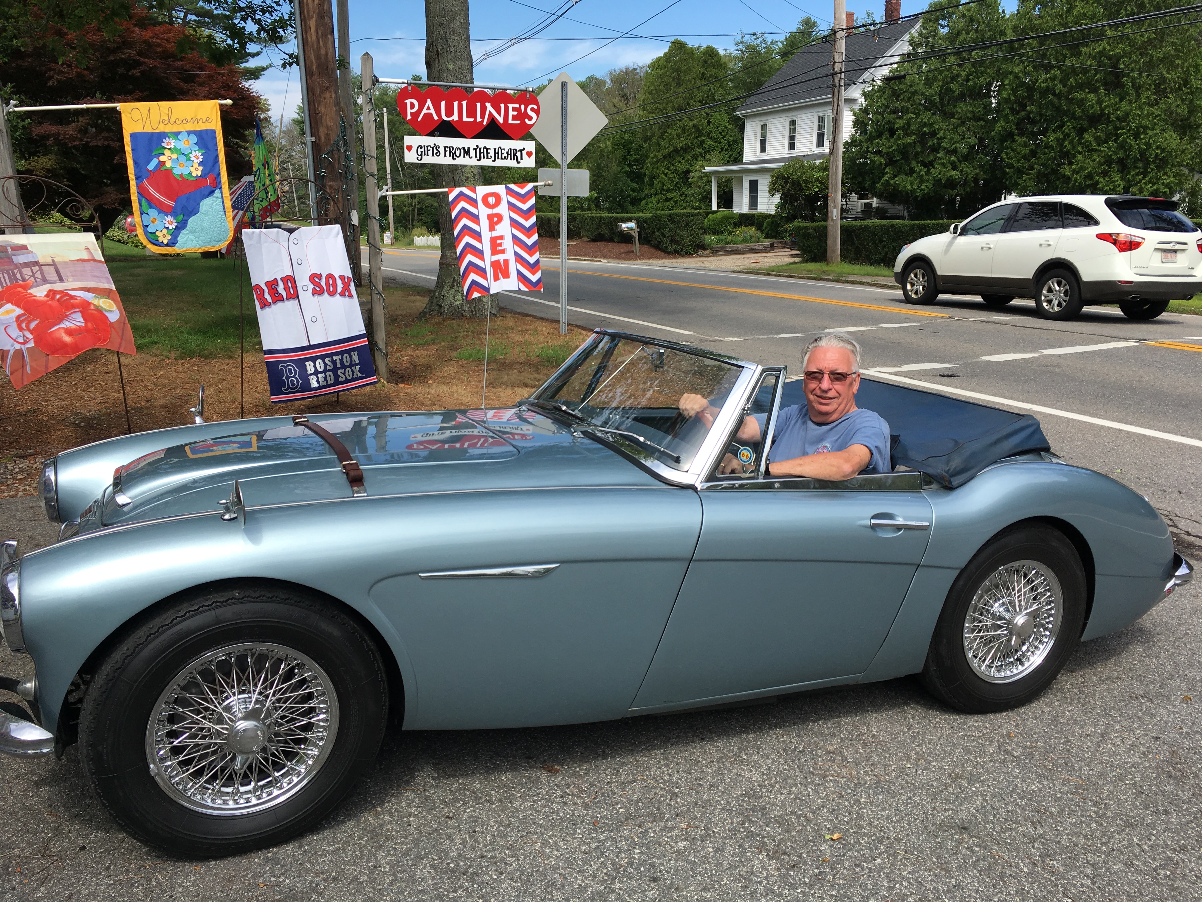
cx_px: 601
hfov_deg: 61.7
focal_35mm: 29
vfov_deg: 48.2
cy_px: 451
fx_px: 1007
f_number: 2.2
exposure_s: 1/1241
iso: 25
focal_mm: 4.15
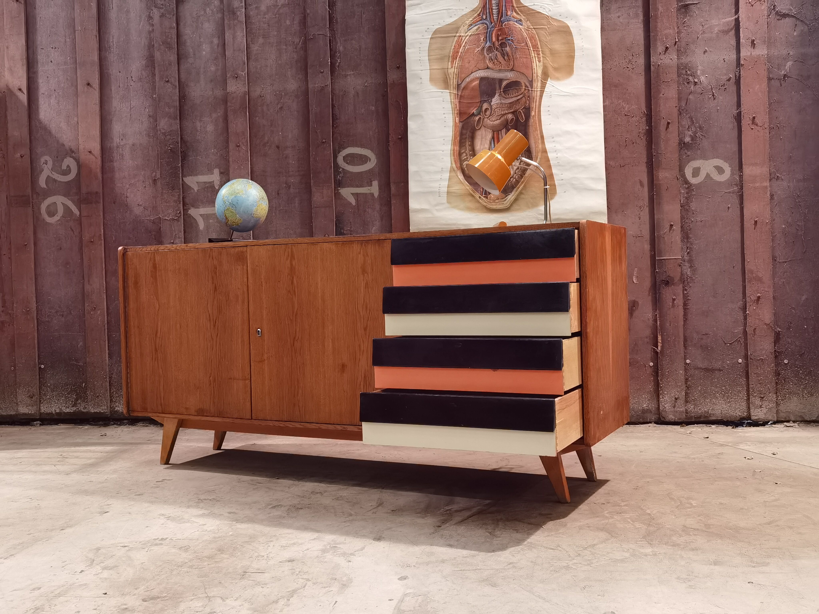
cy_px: 307
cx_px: 410
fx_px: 852
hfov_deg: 51.4
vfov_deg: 39.7
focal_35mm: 36
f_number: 1.9
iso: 1000
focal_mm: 6.71
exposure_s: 1/100
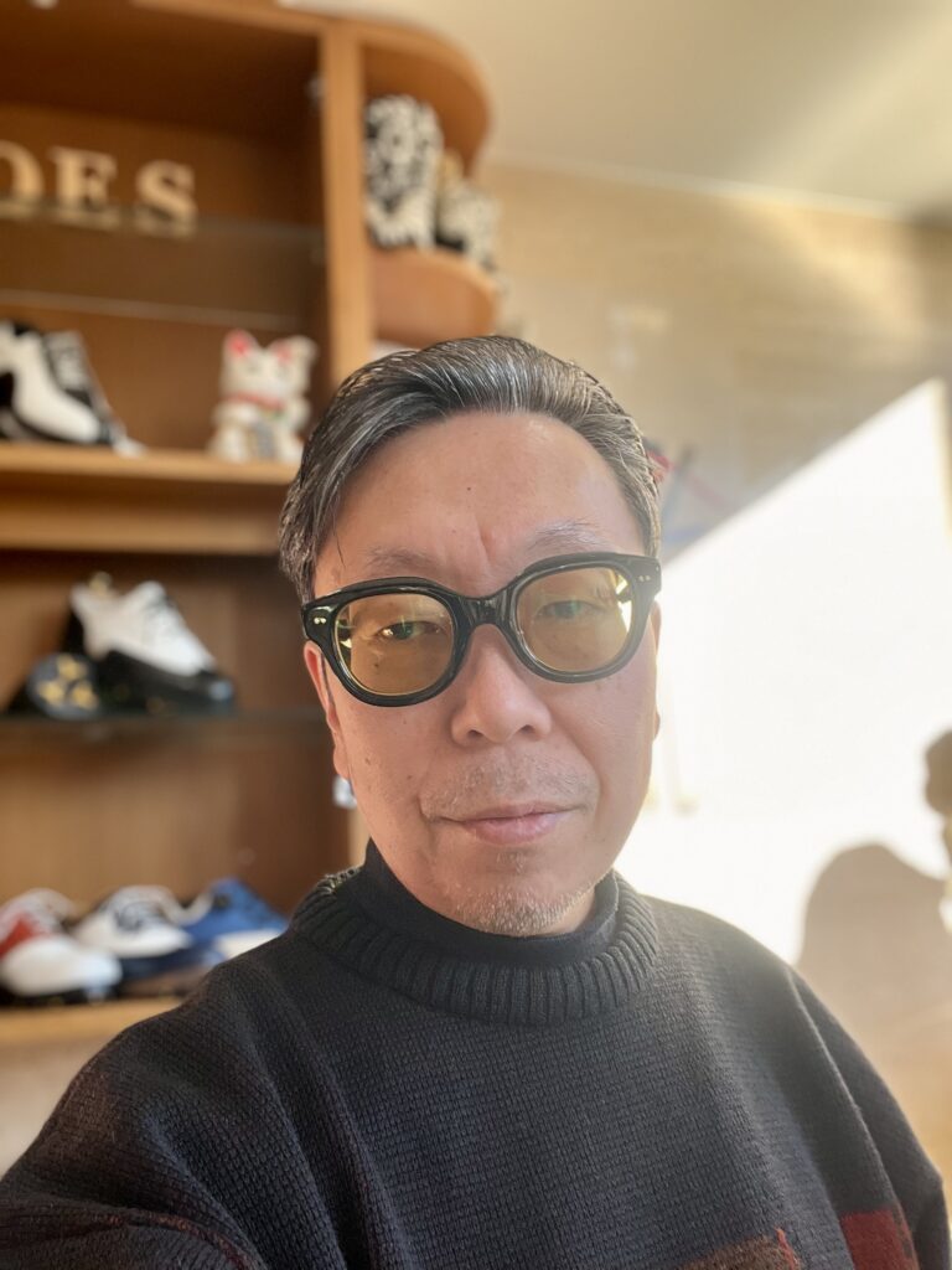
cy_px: 635
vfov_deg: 60.0
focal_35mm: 30
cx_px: 476
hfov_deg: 46.8
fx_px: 1100
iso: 80
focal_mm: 2.71
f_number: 2.2
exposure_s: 1/121
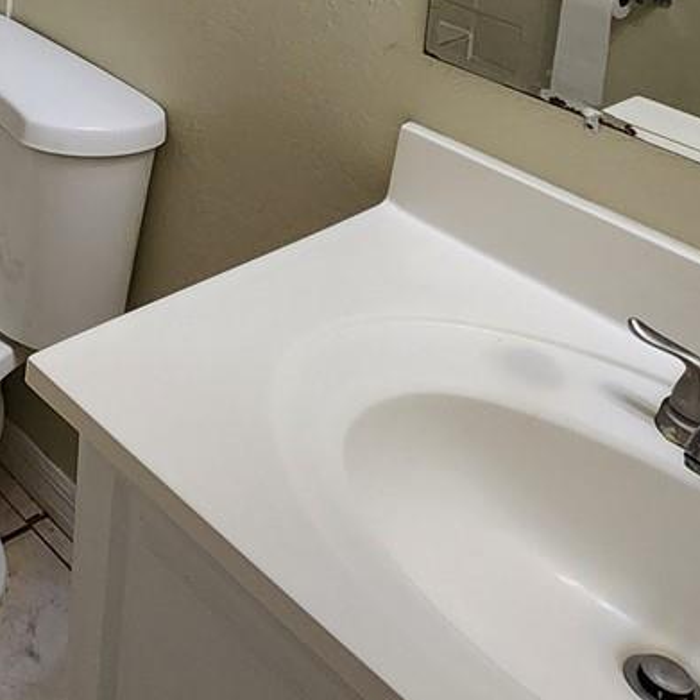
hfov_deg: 29.3
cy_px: -260
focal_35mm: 47
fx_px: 1075
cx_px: -204
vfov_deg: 28.2
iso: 250
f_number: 2.2
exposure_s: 1/60
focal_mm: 2.2
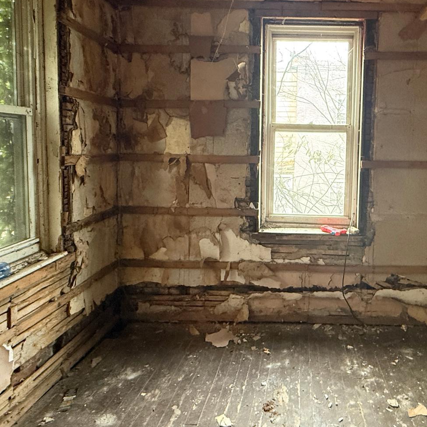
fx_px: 363
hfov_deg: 58.8
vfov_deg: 60.3
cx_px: 301
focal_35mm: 26
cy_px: 165
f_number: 2.2
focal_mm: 2.22
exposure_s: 1/60
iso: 500
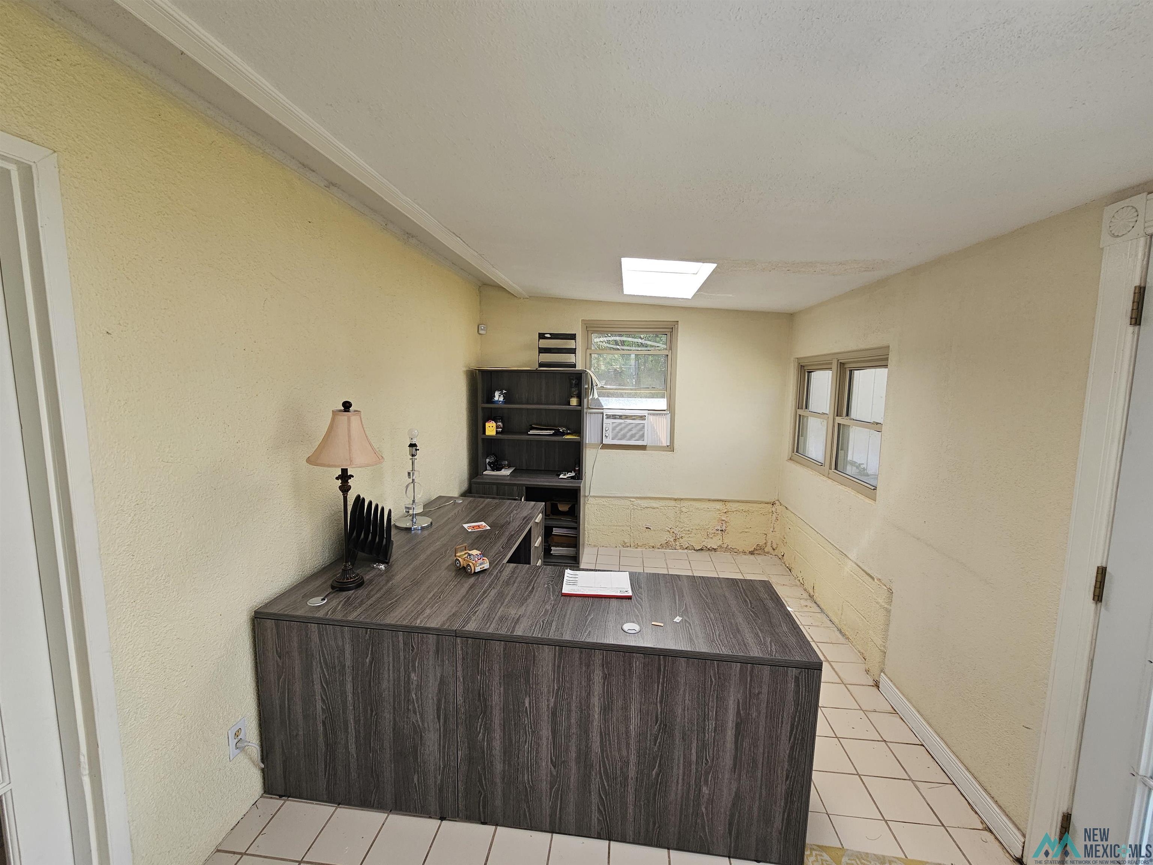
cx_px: 576
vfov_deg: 89.9
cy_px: 432
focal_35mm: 13
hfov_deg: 106.2
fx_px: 433
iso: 50
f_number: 2.2
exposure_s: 1/143
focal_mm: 2.2
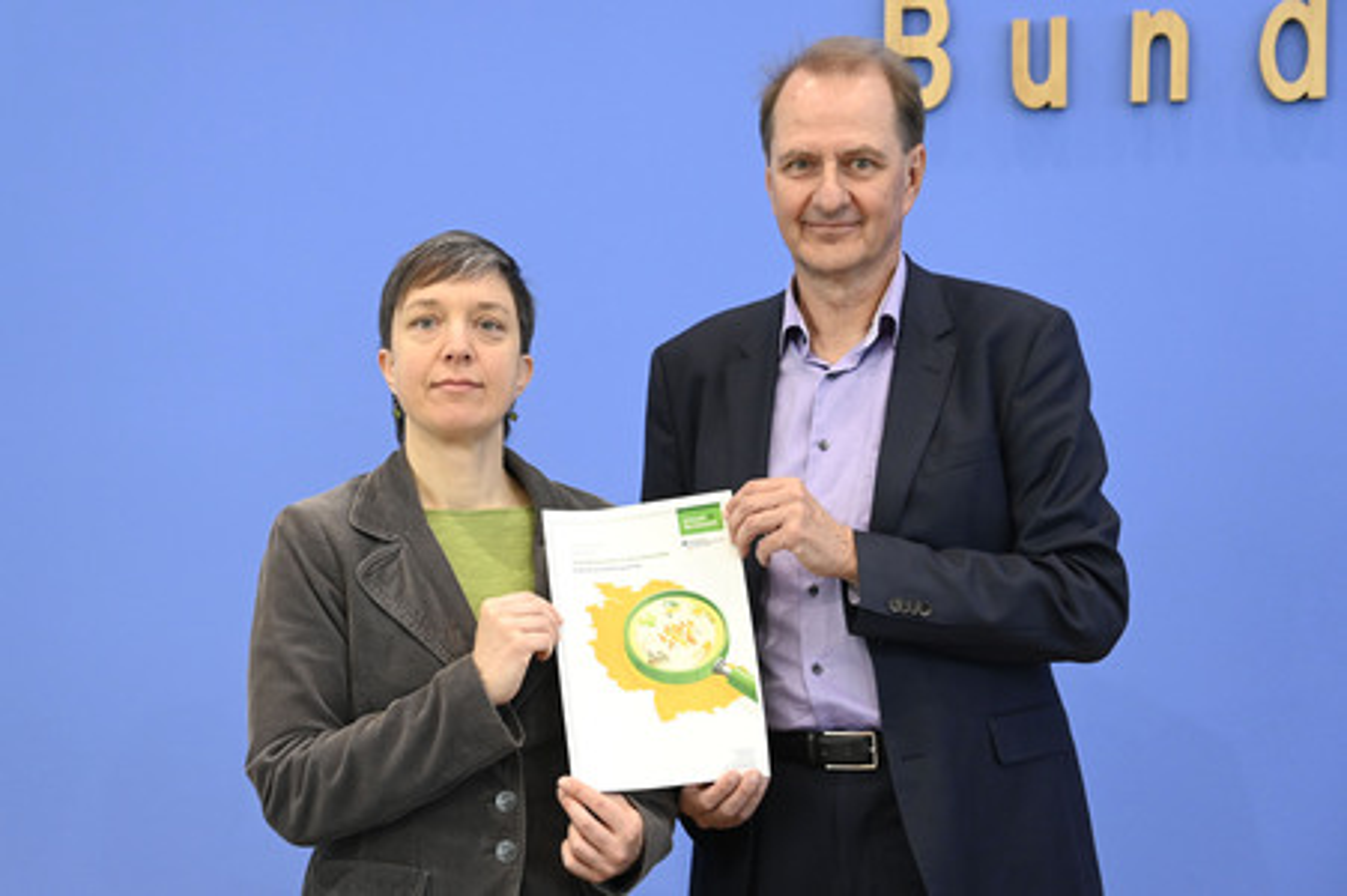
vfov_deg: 23.3
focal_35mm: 58
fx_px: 2169
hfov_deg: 34.5
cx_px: 674
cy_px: 448
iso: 5000
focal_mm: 58
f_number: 4
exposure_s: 1/1000
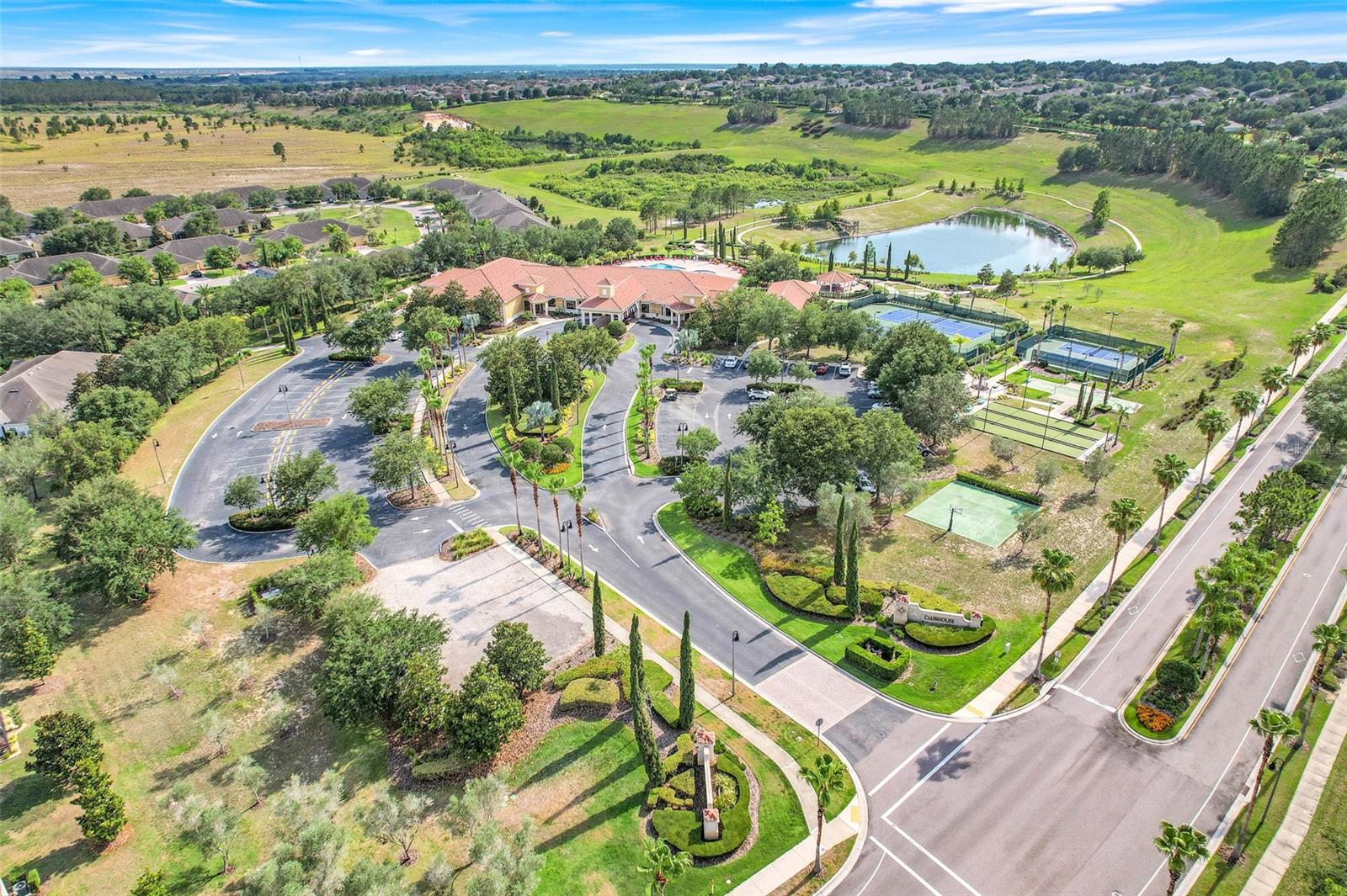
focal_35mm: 22
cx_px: 674
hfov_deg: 78.6
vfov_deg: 57.2
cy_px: 448
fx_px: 823
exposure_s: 1/320
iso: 140
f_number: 2.8
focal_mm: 8.38
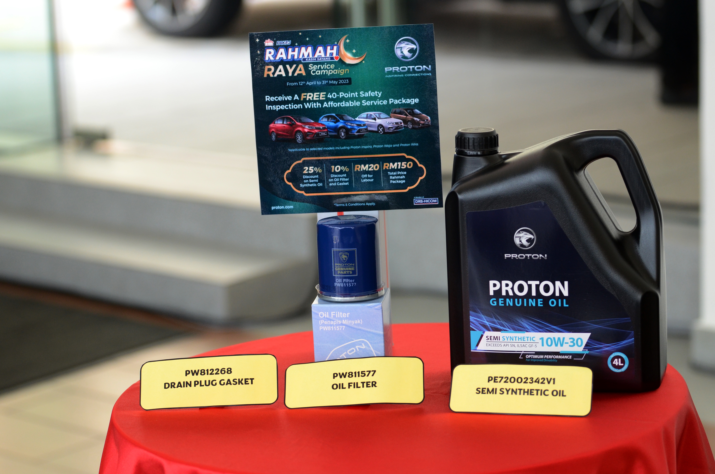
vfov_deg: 13.0
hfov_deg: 19.5
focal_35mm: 105
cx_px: 358
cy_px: 237
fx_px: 2081
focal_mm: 70
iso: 800
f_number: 3.2
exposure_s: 1/800
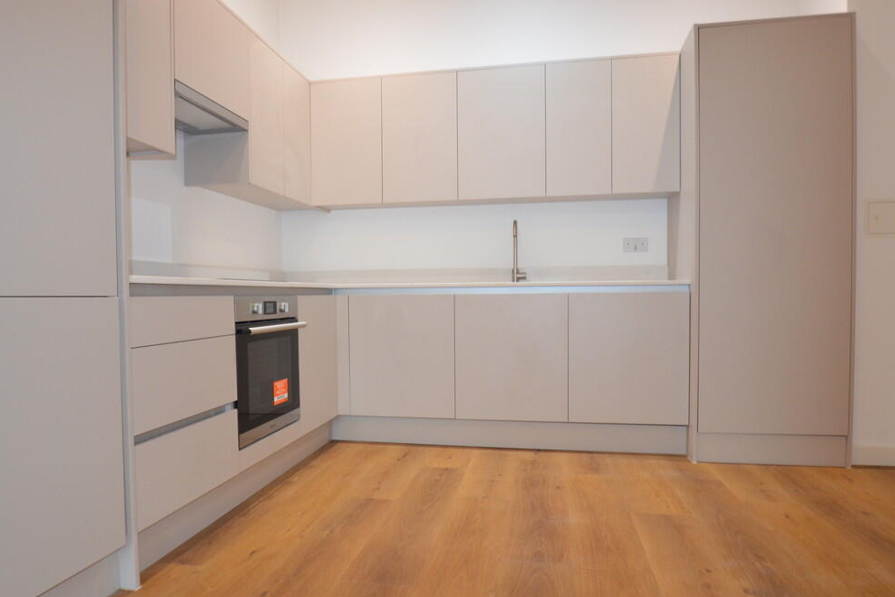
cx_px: 437
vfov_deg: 54.1
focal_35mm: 24
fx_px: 585
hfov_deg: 74.8
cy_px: 300
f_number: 4
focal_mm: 15
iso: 1000
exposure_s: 1/60
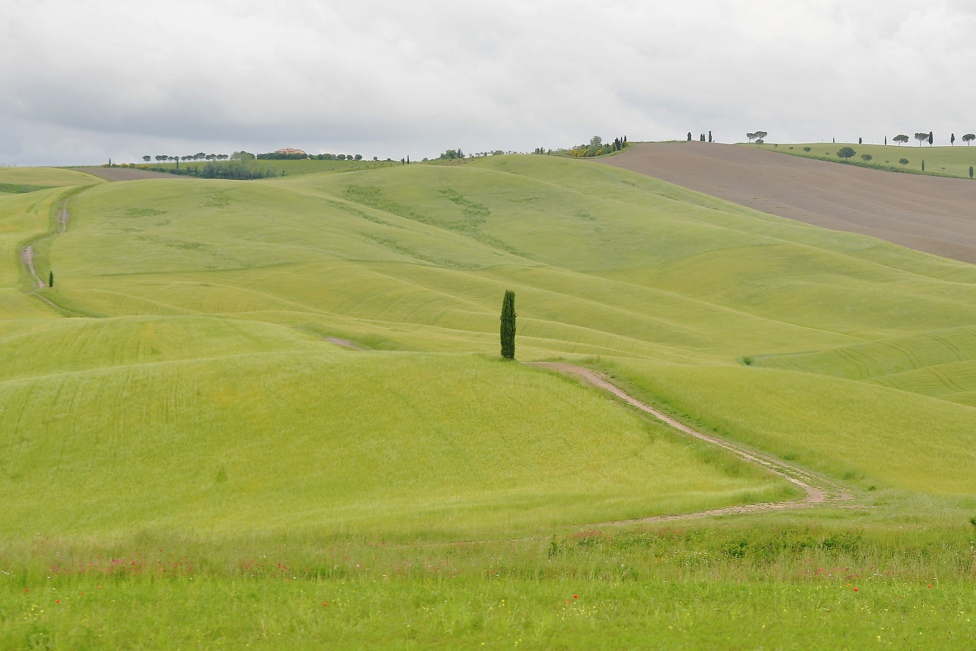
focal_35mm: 93
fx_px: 2509
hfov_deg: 22.0
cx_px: 501
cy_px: 344
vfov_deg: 14.8
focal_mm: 55
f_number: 4
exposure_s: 1/160
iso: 100
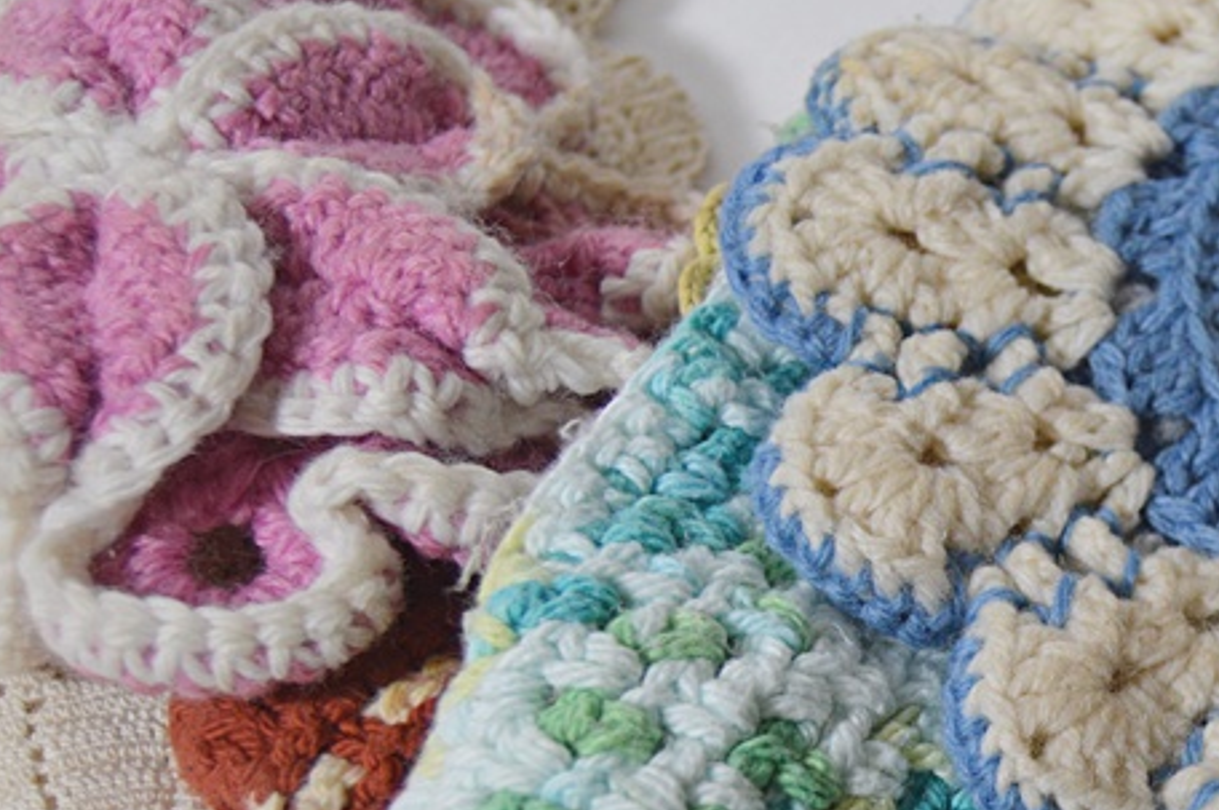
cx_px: 1230
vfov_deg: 17.1
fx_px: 2672
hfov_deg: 24.5
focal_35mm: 79
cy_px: 646
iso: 500
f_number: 3.8
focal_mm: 24
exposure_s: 1/60
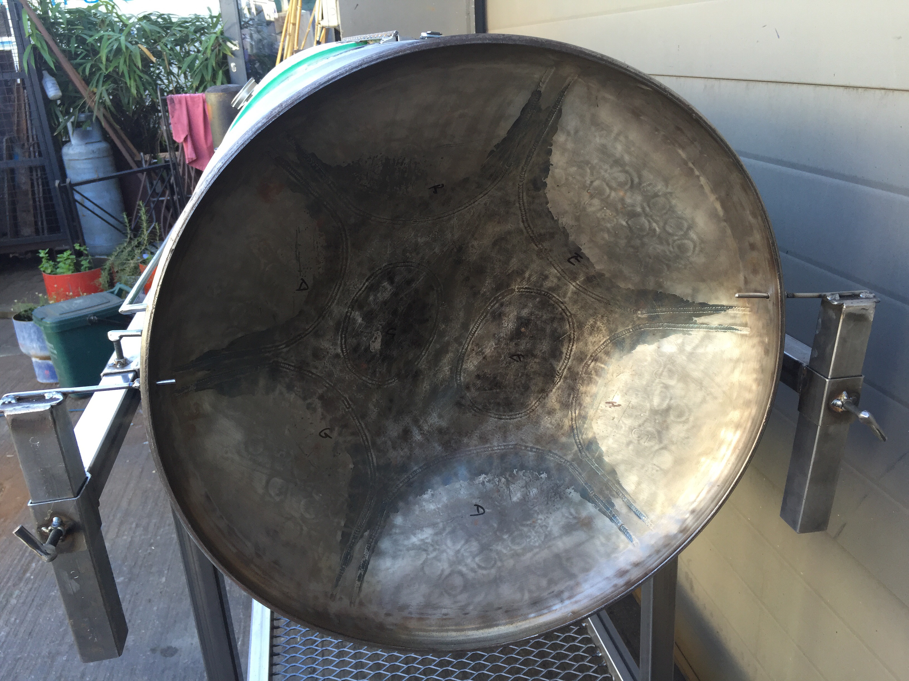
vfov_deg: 48.2
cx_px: 454
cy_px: 340
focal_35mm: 29
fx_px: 762
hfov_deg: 61.7
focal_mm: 4.15
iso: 50
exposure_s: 1/100
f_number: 2.2
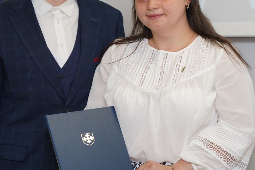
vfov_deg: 7.4
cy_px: 34
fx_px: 1310
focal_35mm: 185
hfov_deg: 11.1
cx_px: 124
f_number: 4
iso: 200
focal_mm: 105
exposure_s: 1/100
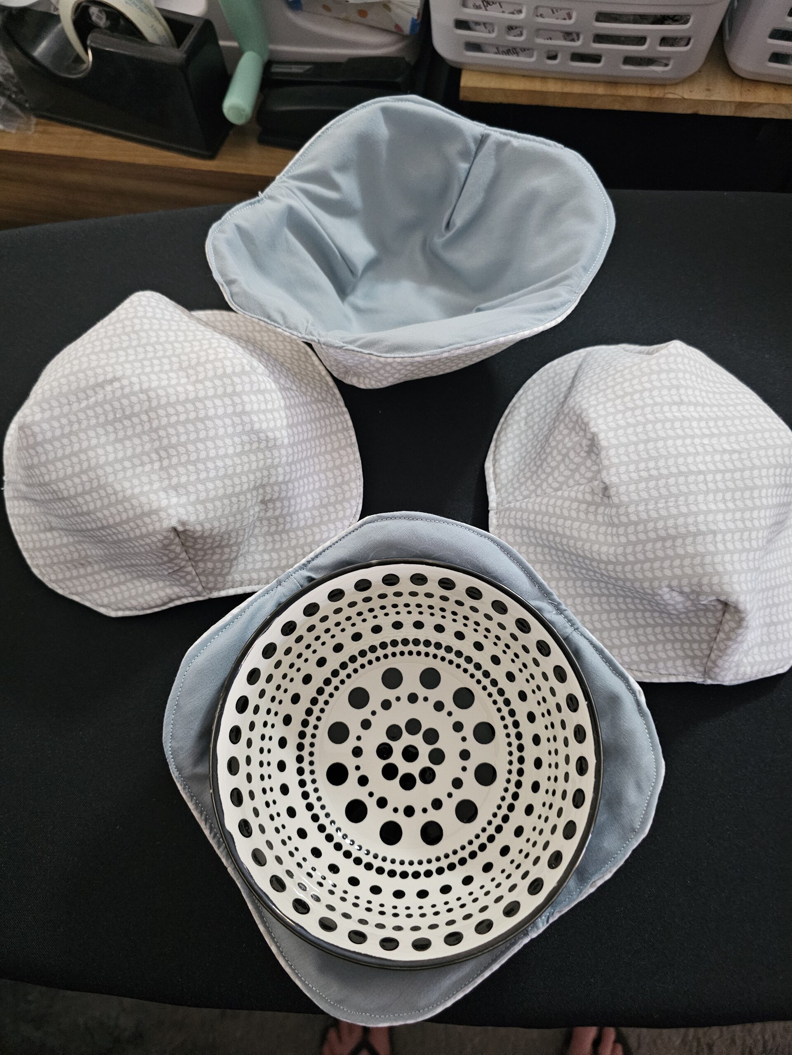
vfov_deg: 73.9
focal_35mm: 23
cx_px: 396
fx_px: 702
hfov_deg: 58.9
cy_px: 528
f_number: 1.7
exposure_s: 1/33
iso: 640
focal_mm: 6.3
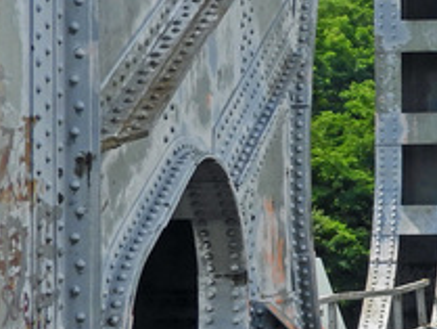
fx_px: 1554
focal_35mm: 123
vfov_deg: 12.0
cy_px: 306
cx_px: 718
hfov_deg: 14.6
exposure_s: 1/800
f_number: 3.8
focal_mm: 6.3
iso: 100
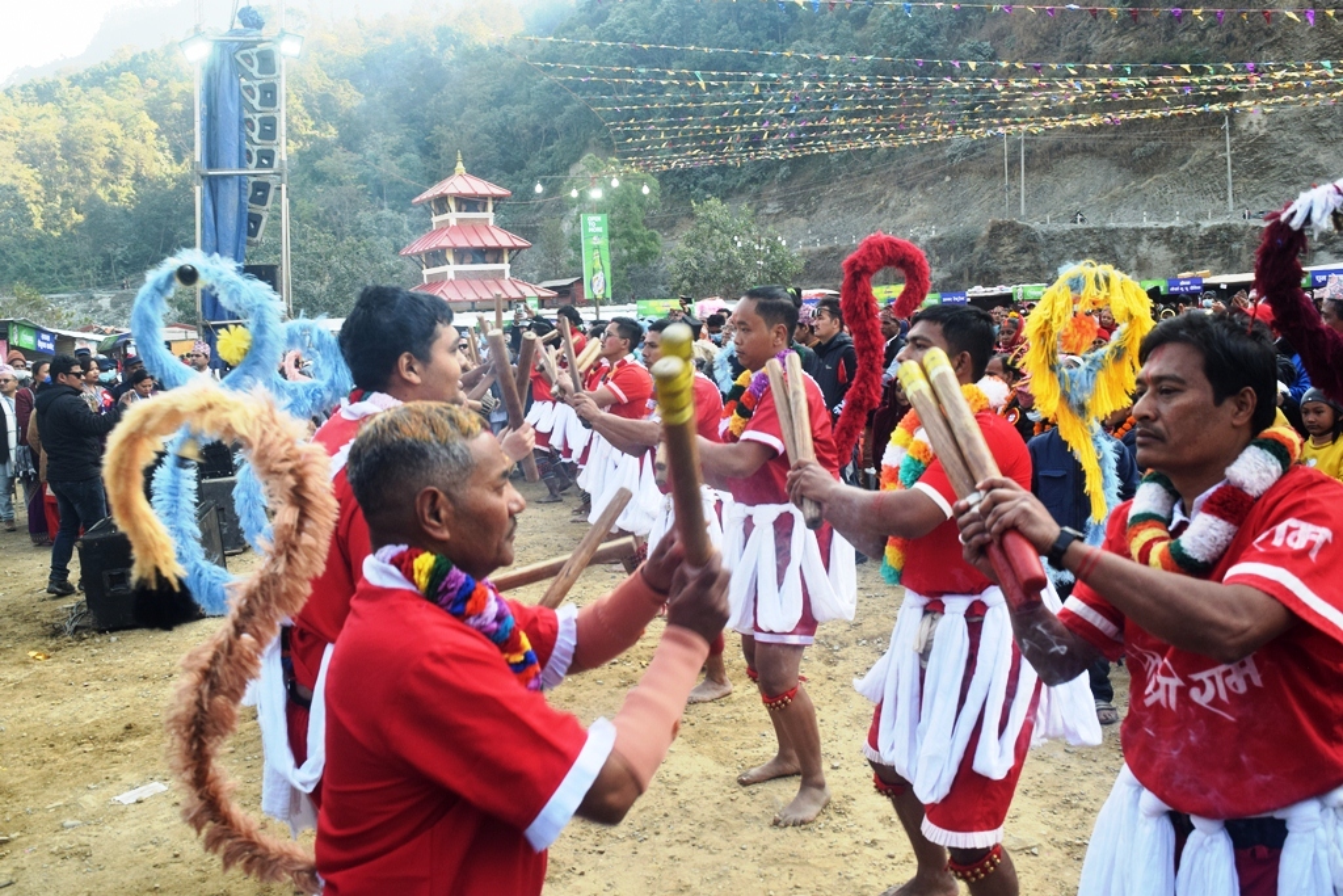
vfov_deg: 40.0
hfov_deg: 57.2
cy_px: 448
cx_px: 672
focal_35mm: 33
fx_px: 1231
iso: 400
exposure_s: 1/200
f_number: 7.1
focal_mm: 22
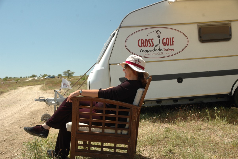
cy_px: 80
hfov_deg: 42.4
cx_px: 119
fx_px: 307
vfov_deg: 28.9
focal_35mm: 46
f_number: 7.1
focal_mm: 31
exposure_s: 1/200
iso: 200
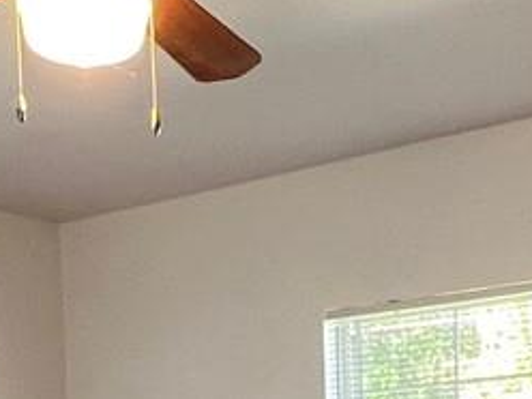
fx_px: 1291
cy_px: 583
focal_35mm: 84
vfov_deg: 16.2
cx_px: 247
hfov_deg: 23.3
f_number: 1.8
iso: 200
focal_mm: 1.57
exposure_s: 1/60
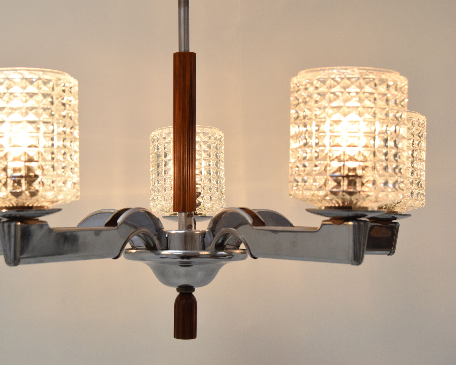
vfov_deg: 23.5
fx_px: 877
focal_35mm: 65
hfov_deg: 29.1
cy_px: 182
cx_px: 194
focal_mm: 38
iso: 1600
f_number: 7.1
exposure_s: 1/200
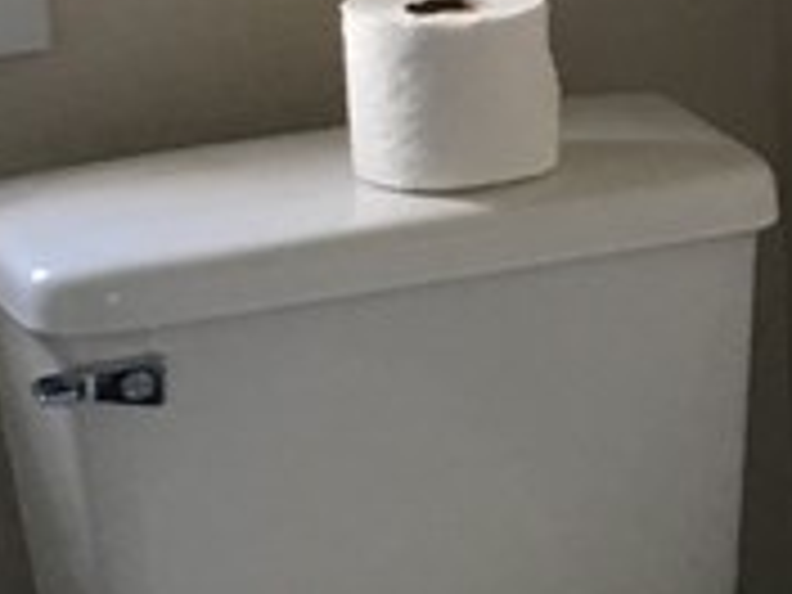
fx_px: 3867
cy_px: 432
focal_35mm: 169
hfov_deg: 11.2
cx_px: 1184
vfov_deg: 8.8
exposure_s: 1/30
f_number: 2.2
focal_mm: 4.15
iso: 40
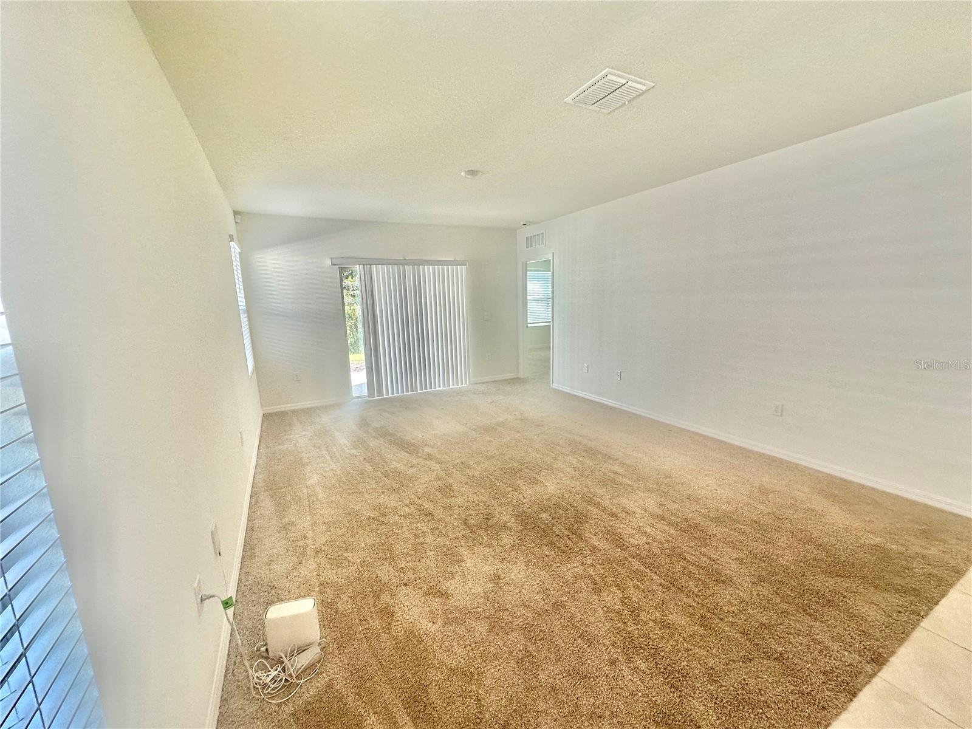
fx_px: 393
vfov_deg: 85.7
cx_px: 486
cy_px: 364
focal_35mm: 14
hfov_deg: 102.1
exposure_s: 1/120
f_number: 2.2
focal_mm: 2.22
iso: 125
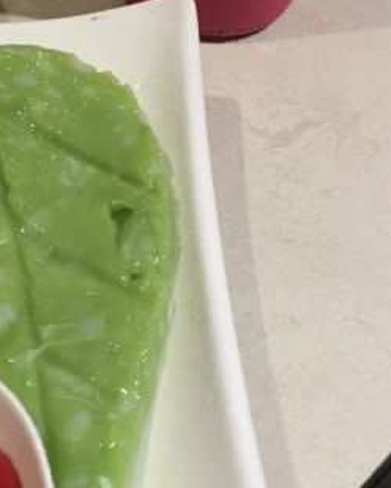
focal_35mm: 64
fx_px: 926
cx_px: 72
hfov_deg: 23.5
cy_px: 334
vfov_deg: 29.3
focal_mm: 4.15
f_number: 2.2
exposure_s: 1/17
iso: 50
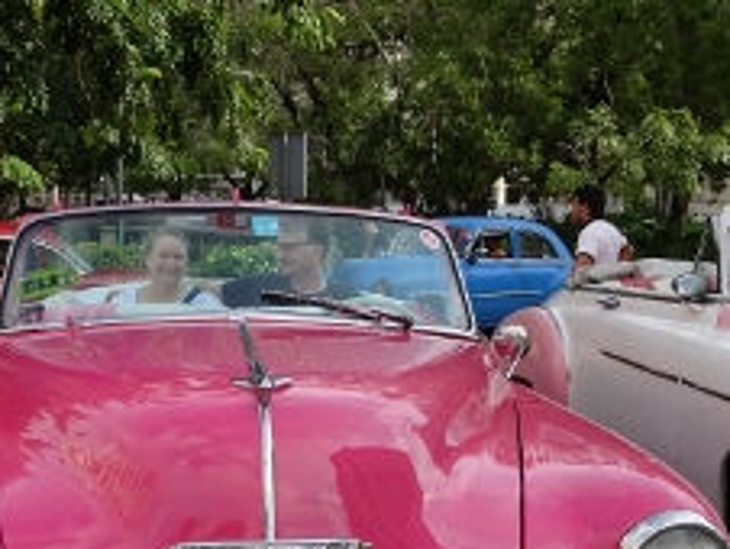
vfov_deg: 27.2
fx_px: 1119
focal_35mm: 53
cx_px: 278
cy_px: 407
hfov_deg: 35.9
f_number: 4
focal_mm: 5.09
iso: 80
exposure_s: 1/500
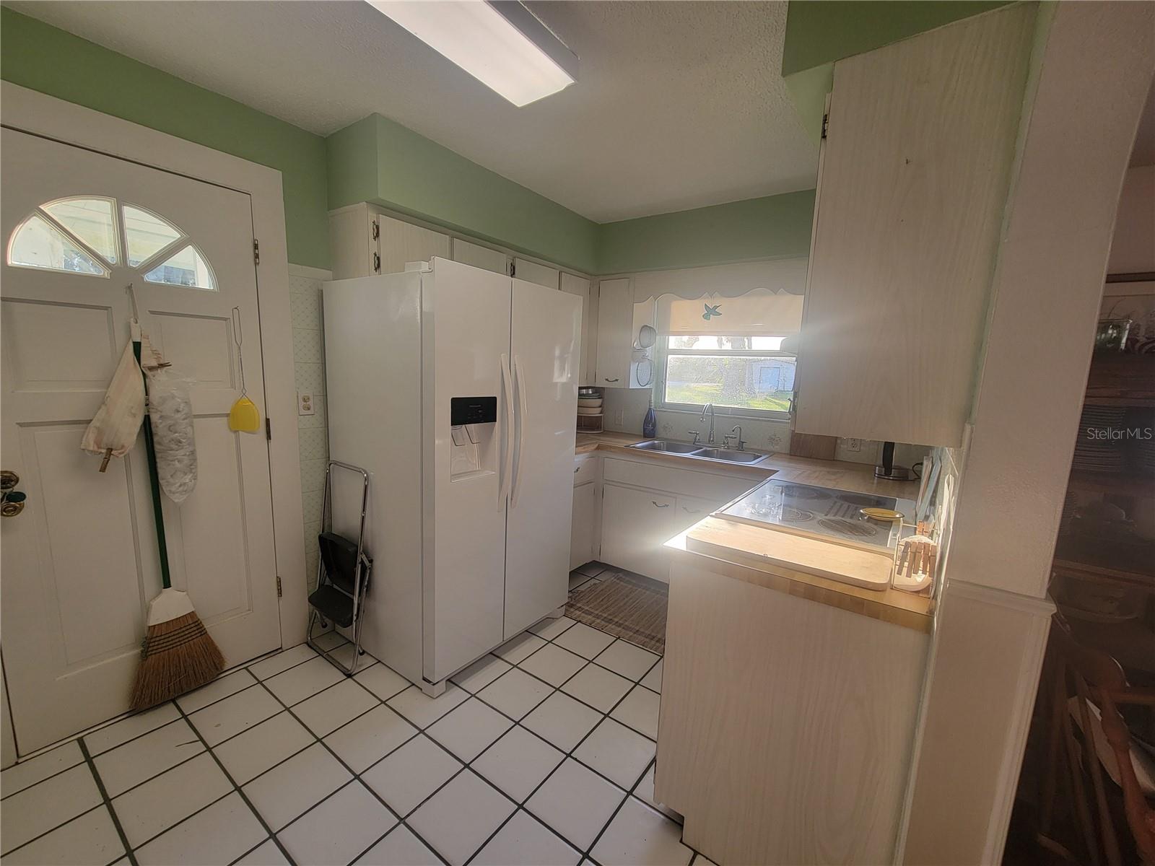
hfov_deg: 106.2
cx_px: 578
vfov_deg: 89.9
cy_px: 433
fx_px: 434
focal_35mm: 13
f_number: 2.2
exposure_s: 1/60
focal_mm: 2.2
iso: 64
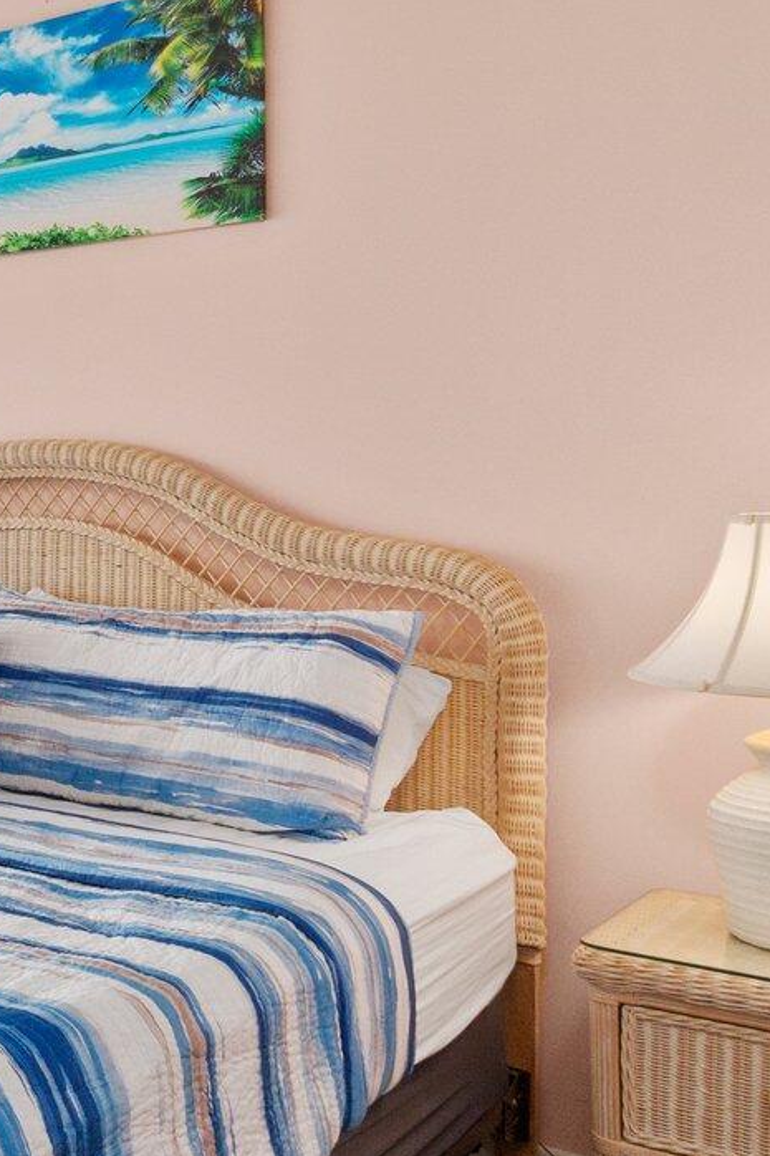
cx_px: -421
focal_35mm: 44
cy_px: 518
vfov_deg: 44.4
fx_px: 1412
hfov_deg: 23.5
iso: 800
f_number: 8
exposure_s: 1/100
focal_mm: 10
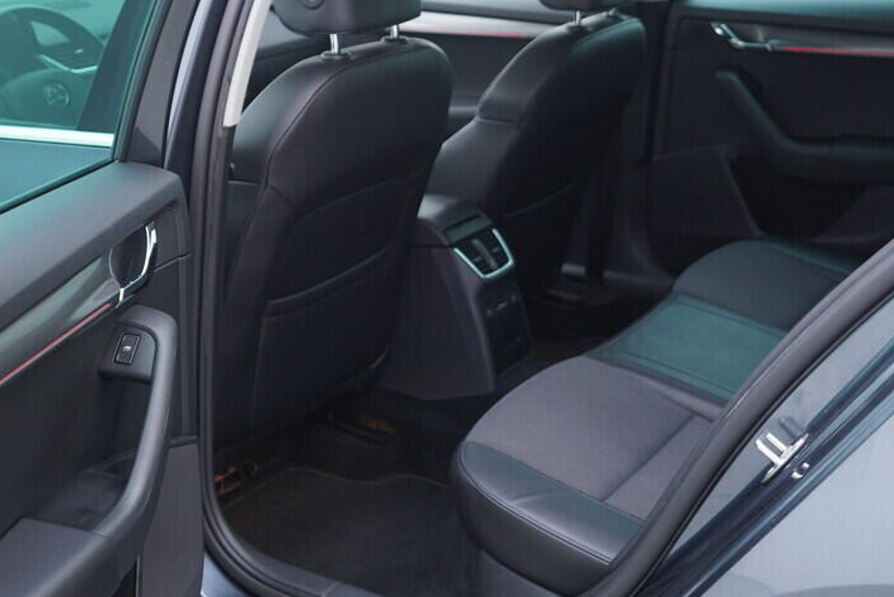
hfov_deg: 38.1
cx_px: 386
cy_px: 233
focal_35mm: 52
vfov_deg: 25.9
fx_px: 1292
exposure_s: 1/40
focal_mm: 24
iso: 200
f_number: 2.8
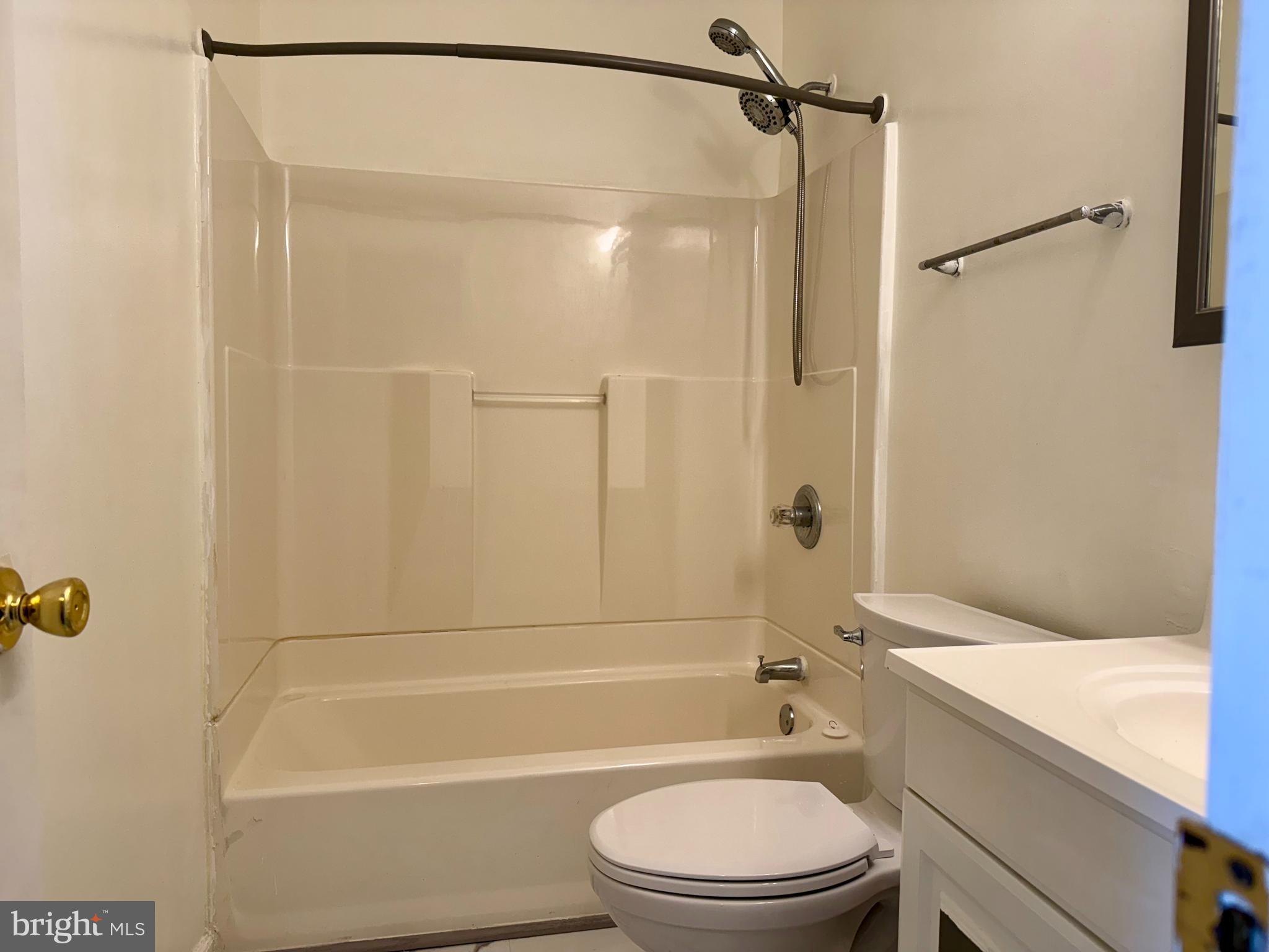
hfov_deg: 71.6
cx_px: 634
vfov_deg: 56.8
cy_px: 476
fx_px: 880
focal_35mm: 24
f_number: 1.78
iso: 80
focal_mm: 6.76
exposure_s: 1/120
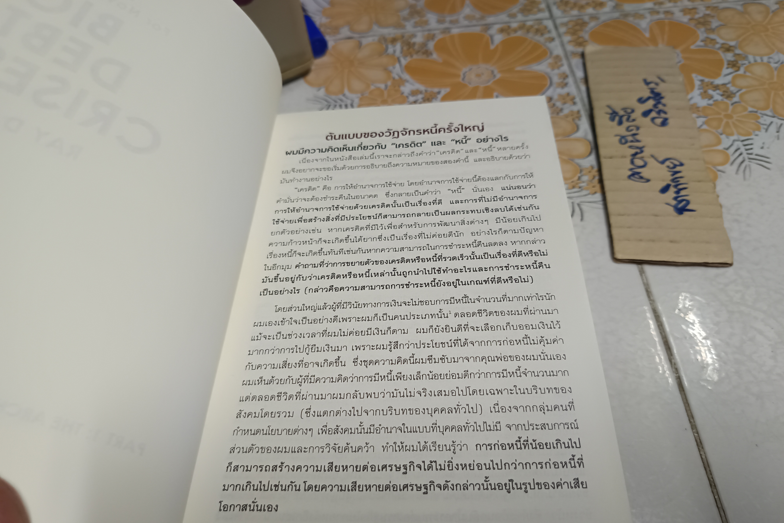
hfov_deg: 71.5
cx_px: 392
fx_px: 544
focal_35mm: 25
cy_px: 287
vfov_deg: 51.2
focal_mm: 5.31
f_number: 1.7
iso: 979
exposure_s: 1/50
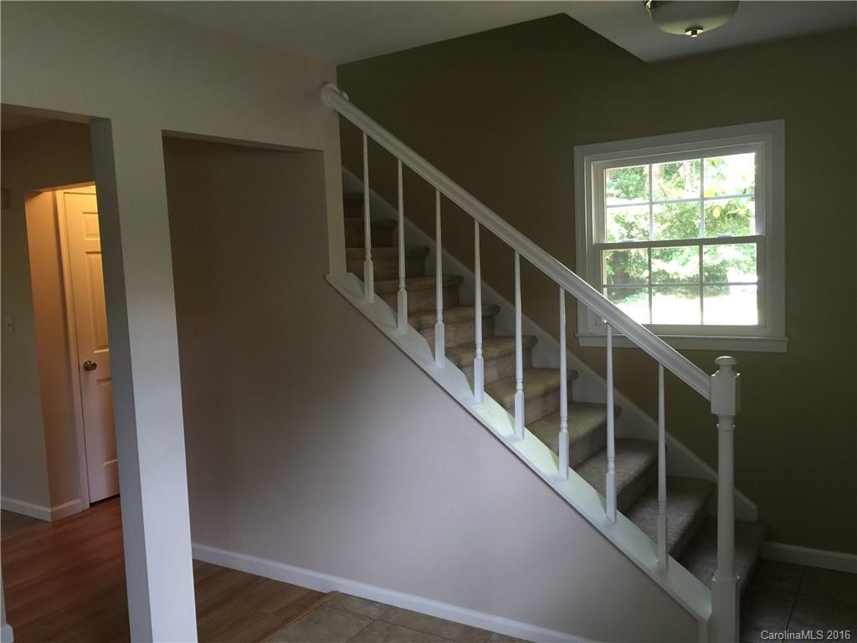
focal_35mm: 29
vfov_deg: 48.2
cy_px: 322
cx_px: 428
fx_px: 718
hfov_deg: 61.7
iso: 40
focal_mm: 4.15
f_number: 2.2
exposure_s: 1/15
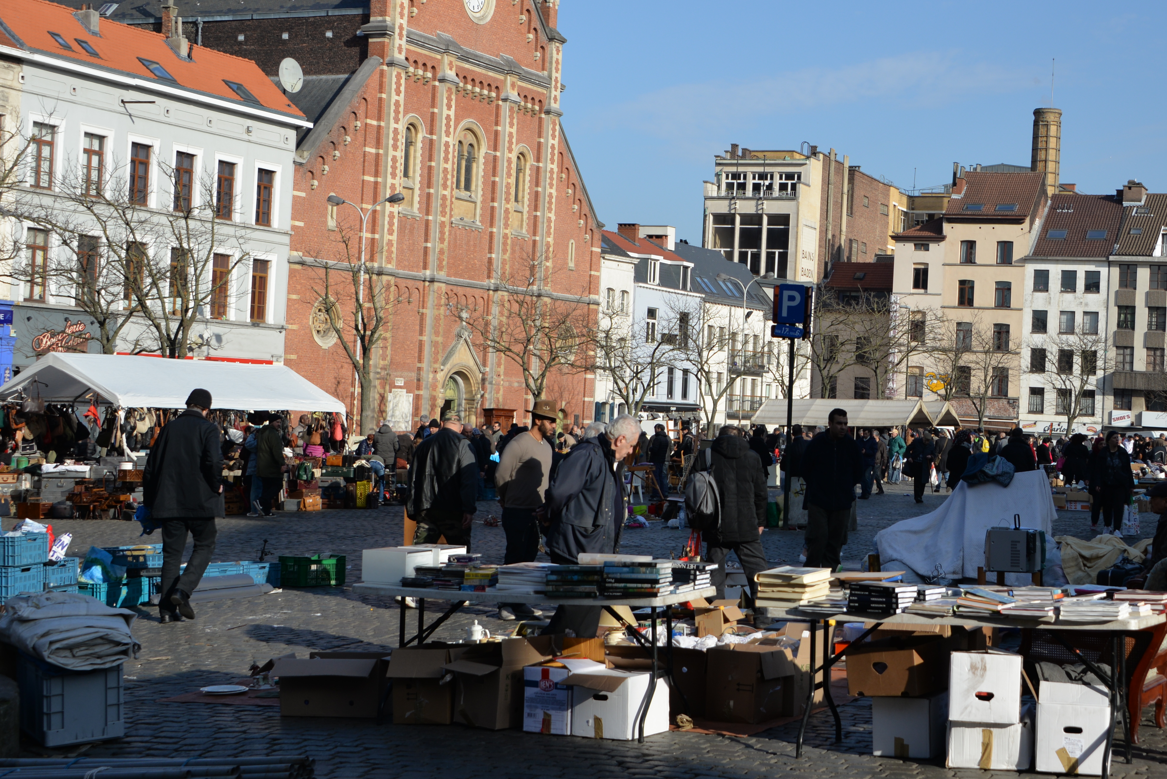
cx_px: 762
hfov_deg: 32.6
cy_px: 336
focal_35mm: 61
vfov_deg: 22.3
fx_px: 1978
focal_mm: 40
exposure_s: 1/250
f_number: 8
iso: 200
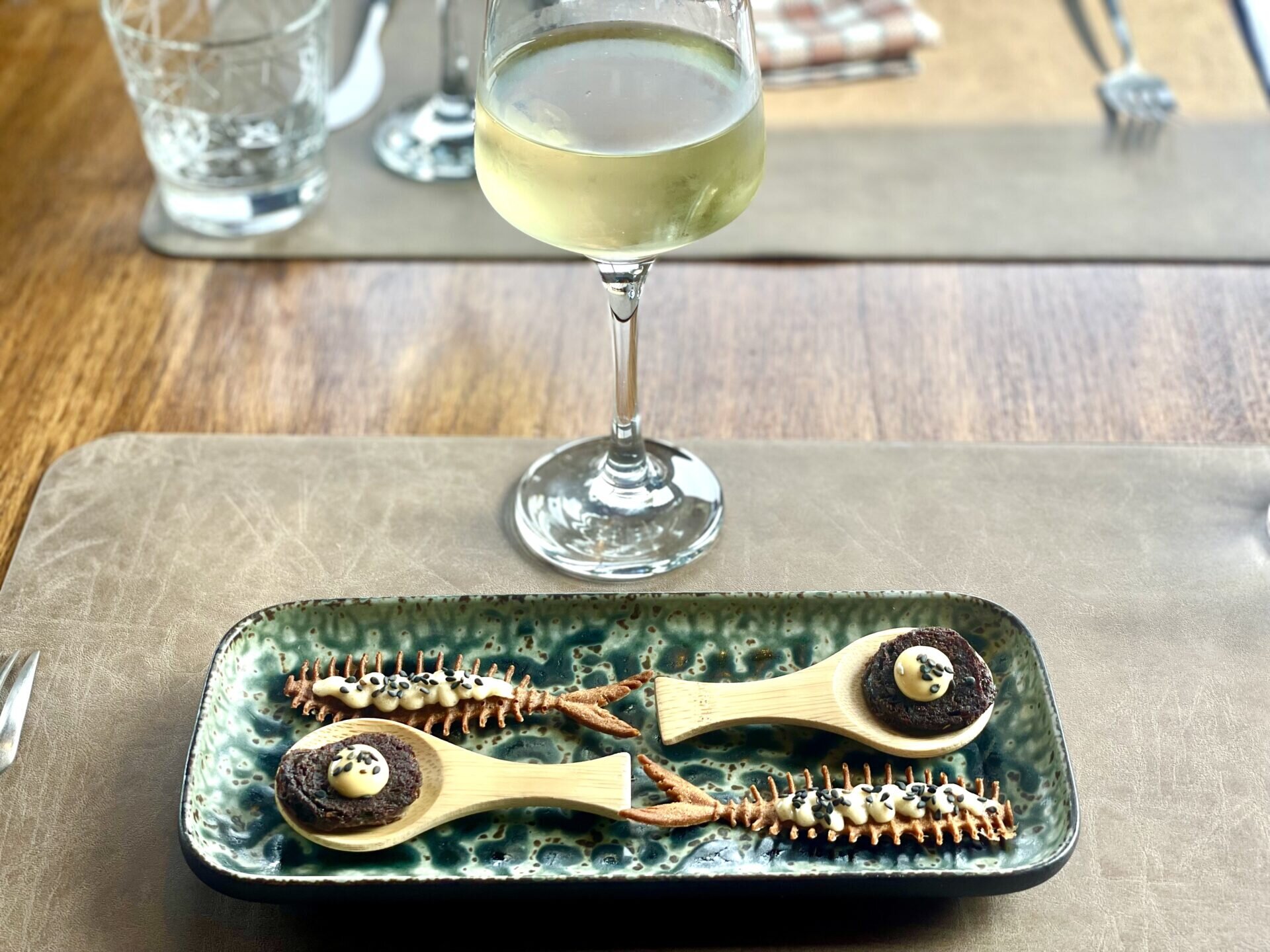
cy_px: 476
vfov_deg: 28.0
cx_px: 635
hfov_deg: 36.8
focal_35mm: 52
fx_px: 1908
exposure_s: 1/122
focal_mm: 6
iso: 25
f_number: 2
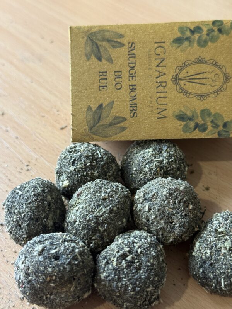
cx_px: 116
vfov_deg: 39.7
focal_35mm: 48
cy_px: 154
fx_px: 429
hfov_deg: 30.3
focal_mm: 6.76
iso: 125
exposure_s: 1/50
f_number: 1.78
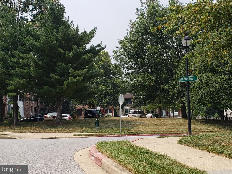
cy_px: 87
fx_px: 174
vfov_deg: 53.1
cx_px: 116
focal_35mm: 26
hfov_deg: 67.3
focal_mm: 4.3
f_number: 2.4
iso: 50
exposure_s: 1/1505
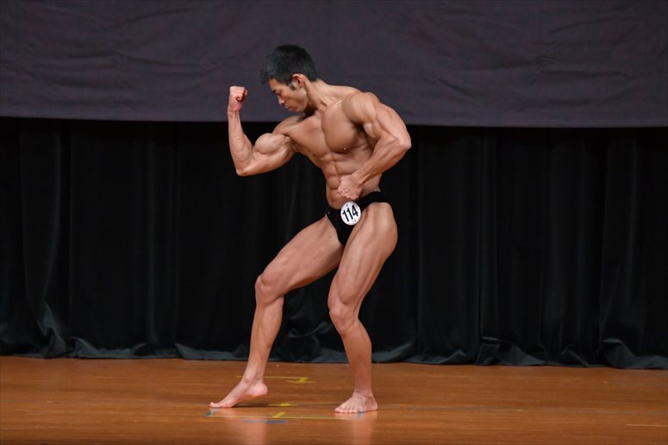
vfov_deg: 4.6
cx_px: 334
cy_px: 222
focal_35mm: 300
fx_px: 5564
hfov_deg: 6.9
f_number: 5.6
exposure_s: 1/400
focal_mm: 200
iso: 4000
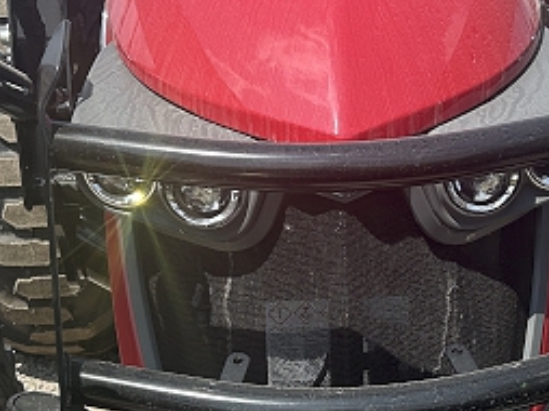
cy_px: 288
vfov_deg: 17.9
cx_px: 339
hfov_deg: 23.8
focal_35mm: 82
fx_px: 1299
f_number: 1.5
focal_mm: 5.7
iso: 50
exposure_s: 1/2994
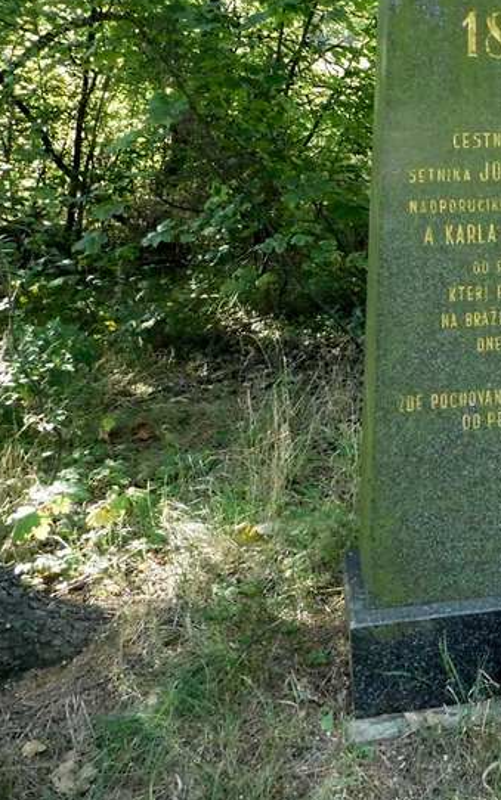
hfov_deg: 26.5
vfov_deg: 44.1
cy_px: 323
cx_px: 539
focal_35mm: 45
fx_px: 983
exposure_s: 1/400
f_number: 3
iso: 800
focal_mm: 4
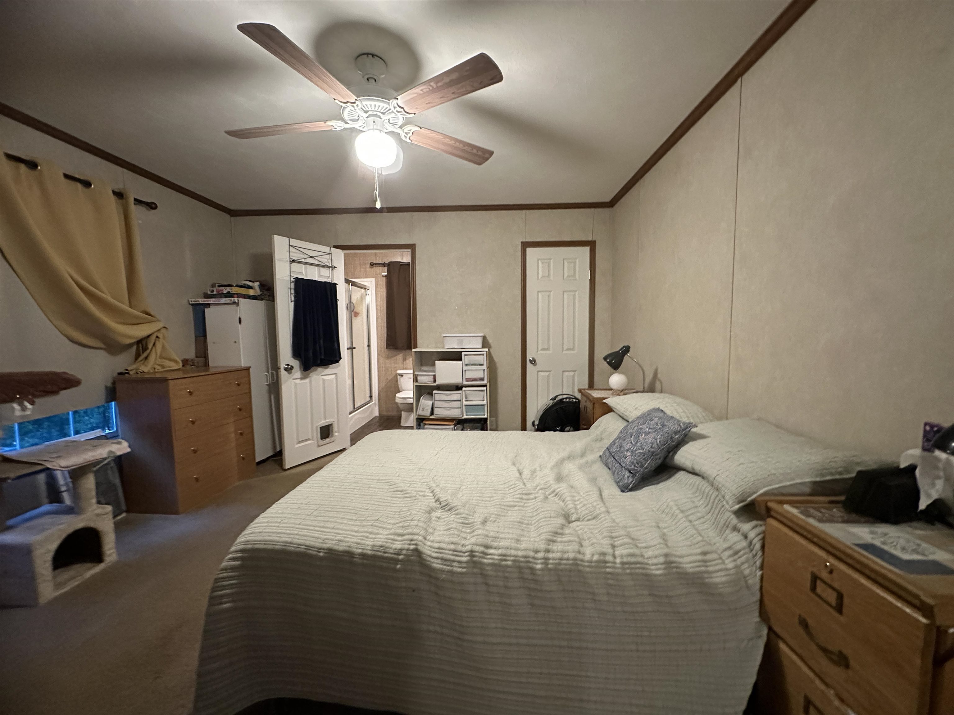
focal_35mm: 14
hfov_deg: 102.1
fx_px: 386
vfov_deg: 85.7
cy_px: 358
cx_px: 477
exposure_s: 1/60
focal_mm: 2.22
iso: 1000
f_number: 2.2
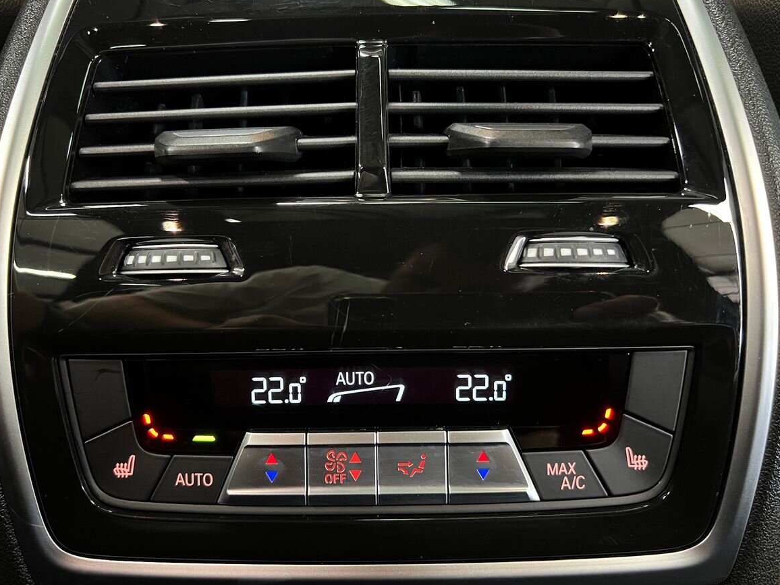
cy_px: 287
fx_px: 608
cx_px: 377
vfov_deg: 51.4
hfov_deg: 65.3
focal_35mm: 27
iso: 640
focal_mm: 5.7
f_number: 1.5
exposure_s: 1/30
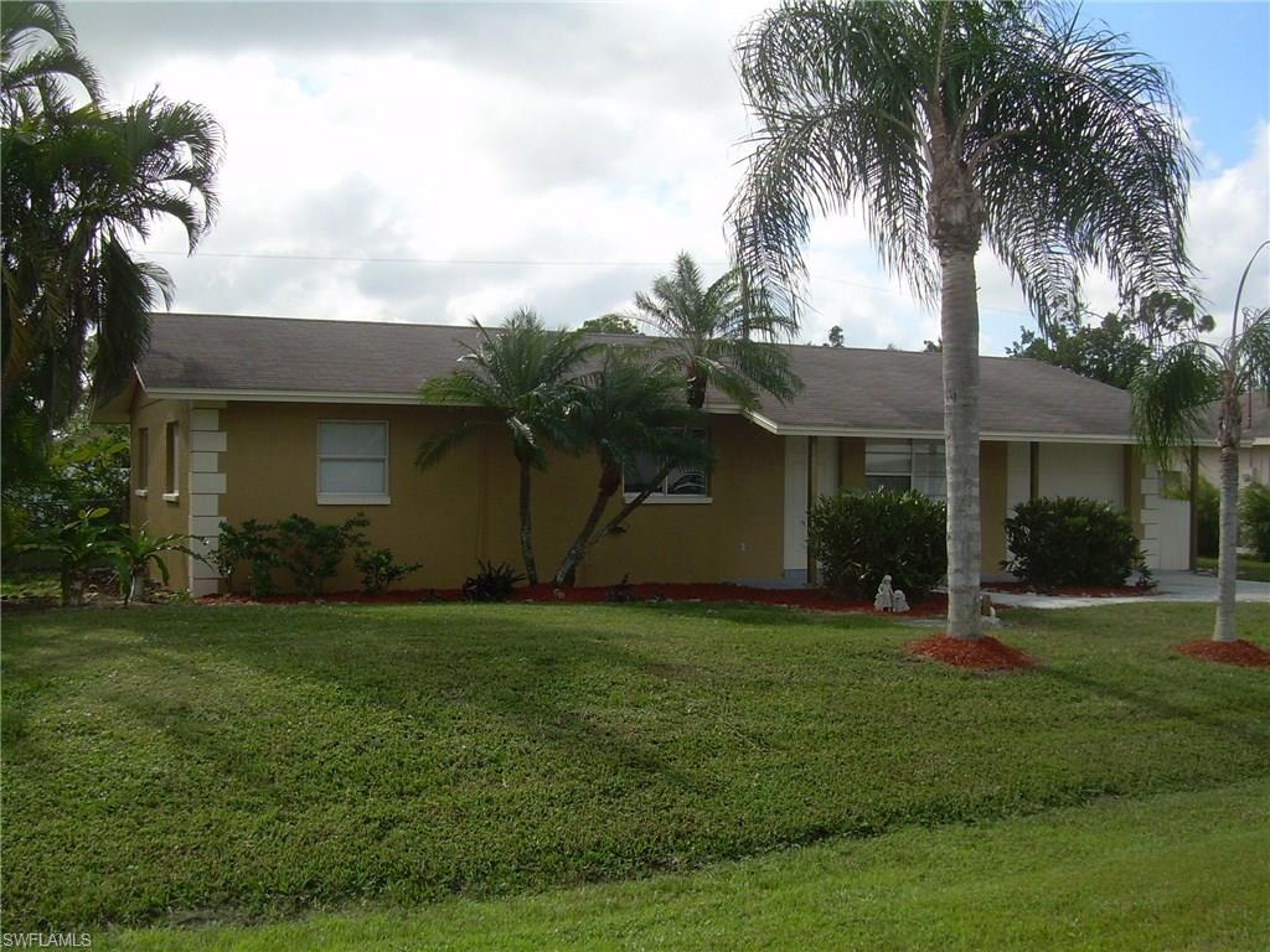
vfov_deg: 37.7
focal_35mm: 38
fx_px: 1394
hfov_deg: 49.0
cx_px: 635
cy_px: 476
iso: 50
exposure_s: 1/354
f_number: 4.6
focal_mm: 6.3
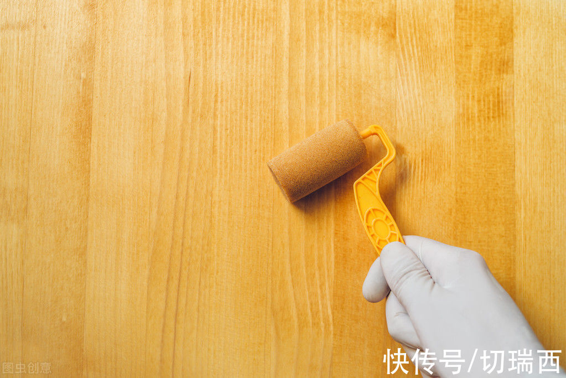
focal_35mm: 35
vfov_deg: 37.9
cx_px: 283
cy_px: 189
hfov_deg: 54.4
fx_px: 550
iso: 250
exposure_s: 1/320
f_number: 4
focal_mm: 35
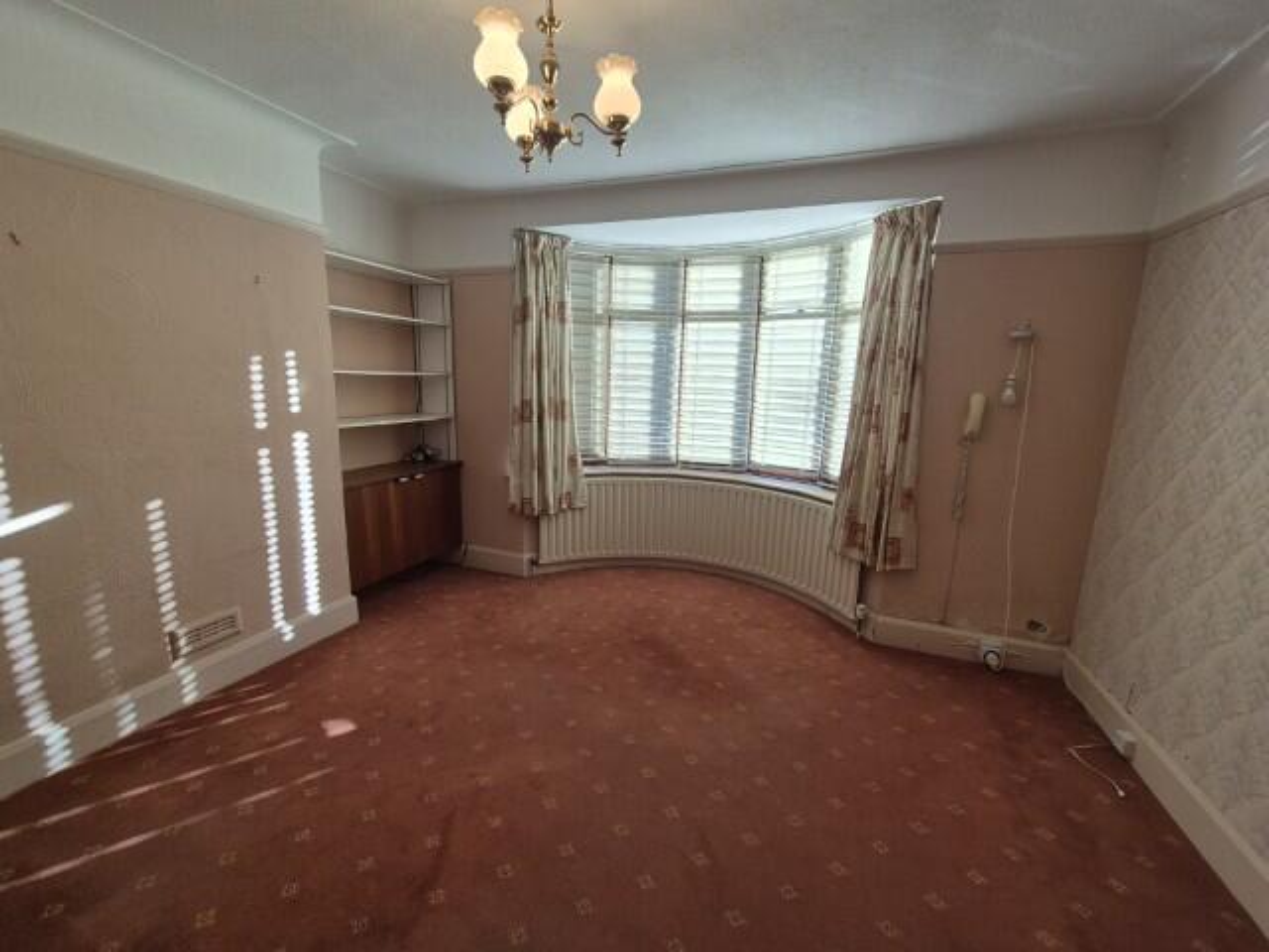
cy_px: 476
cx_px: 634
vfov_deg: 89.9
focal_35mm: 13
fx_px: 477
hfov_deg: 106.2
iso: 50
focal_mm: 2.2
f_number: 2.2
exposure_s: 1/100
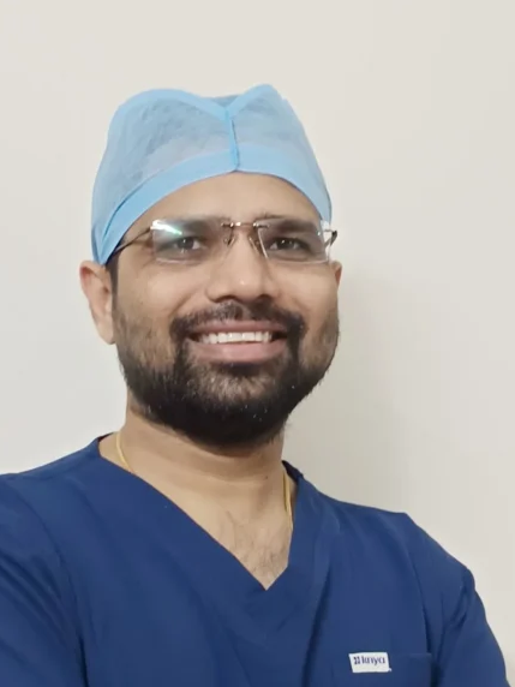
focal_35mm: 43
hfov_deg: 33.5
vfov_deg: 43.0
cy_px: 476
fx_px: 853
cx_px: 200
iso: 937
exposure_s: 1/33.3
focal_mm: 5.31
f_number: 1.7
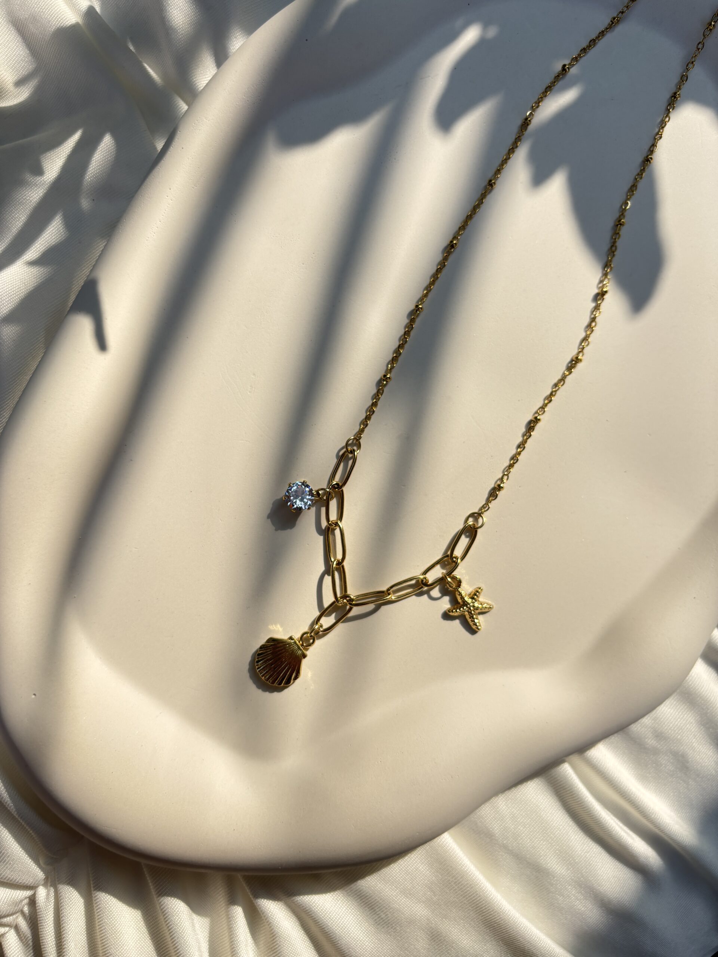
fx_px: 719
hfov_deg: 53.1
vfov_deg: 67.3
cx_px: 359
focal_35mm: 26
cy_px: 478
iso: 50
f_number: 1.6
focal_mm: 5.96
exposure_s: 1/1418
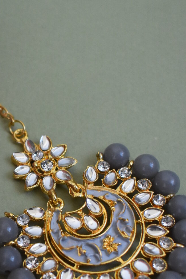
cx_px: 28
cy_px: 192
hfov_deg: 16.4
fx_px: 638
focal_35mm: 82
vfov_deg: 24.5
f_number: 3.8
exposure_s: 1/500
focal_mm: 21
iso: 2000
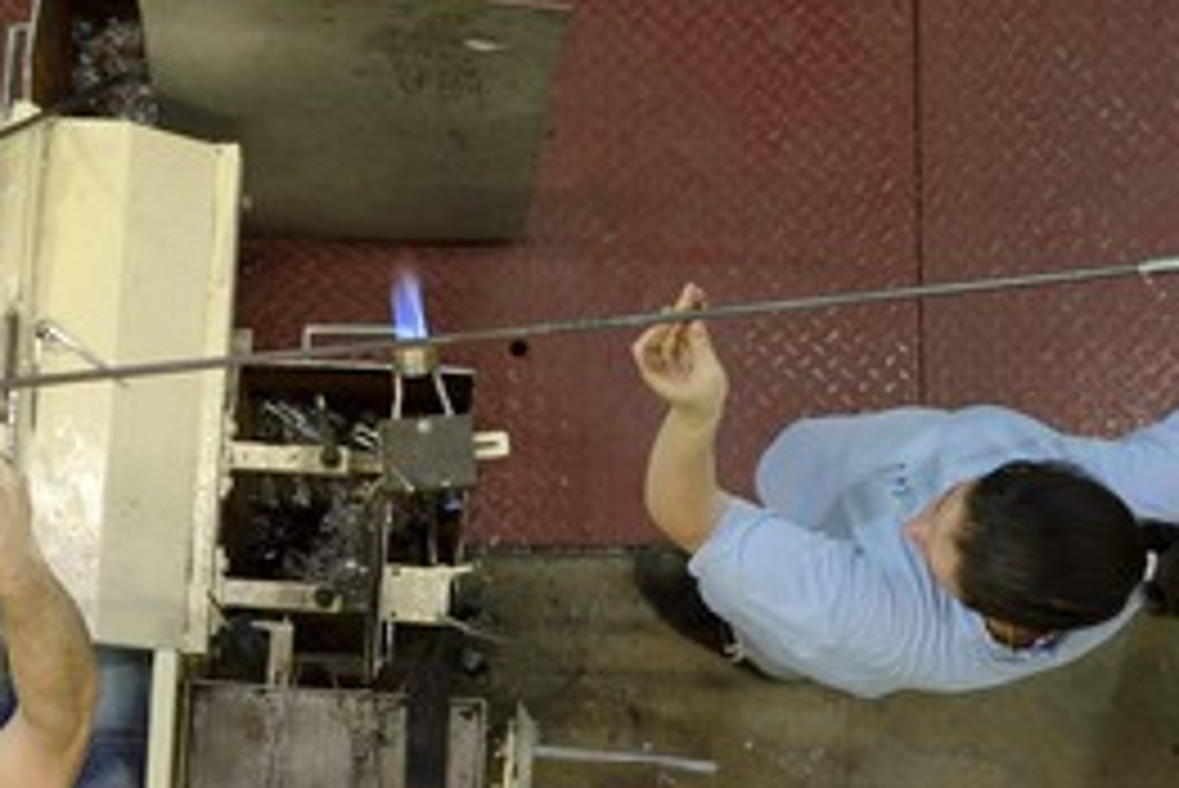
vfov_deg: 17.7
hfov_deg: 25.9
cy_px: 509
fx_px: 2523
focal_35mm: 77
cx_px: 252
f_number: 5.6
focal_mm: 48
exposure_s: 1/60
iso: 800
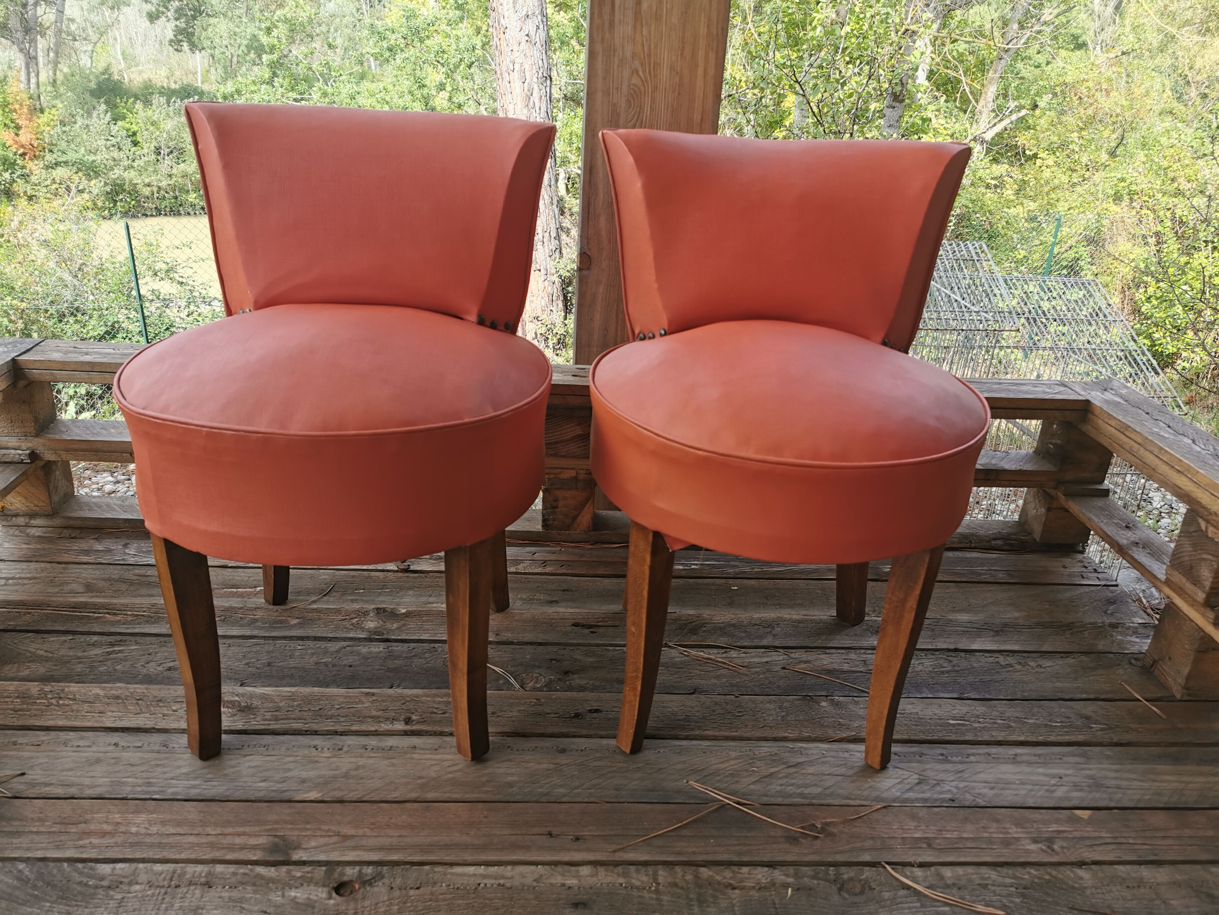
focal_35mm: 27
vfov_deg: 51.4
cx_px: 610
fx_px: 951
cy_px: 458
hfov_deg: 65.3
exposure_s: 1/761
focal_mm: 5.56
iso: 50
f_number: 1.6
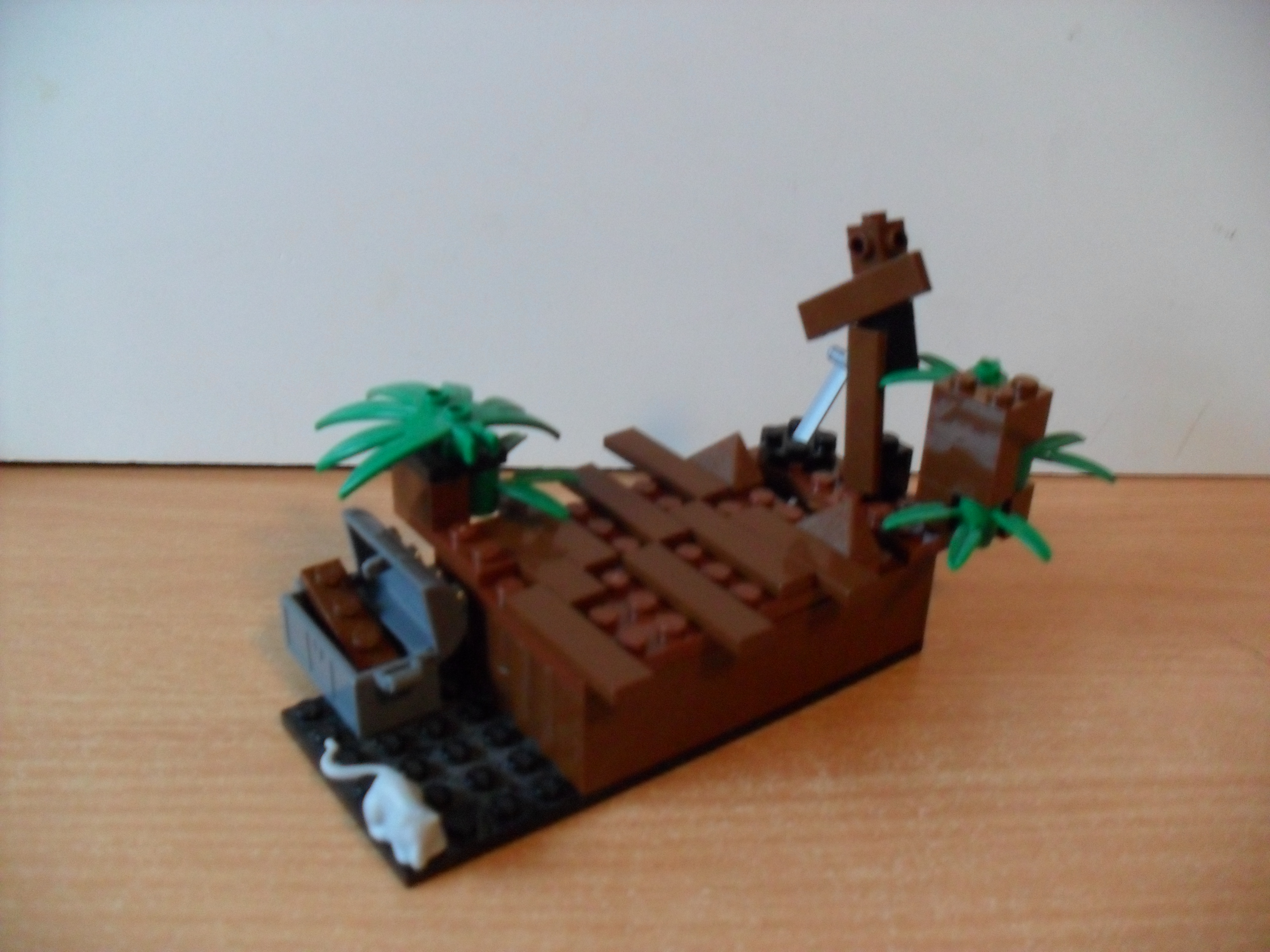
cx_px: 635
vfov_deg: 40.7
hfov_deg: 52.6
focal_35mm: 35
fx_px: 1284
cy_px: 476
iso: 400
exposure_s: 1/10
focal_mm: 6.3
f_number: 3
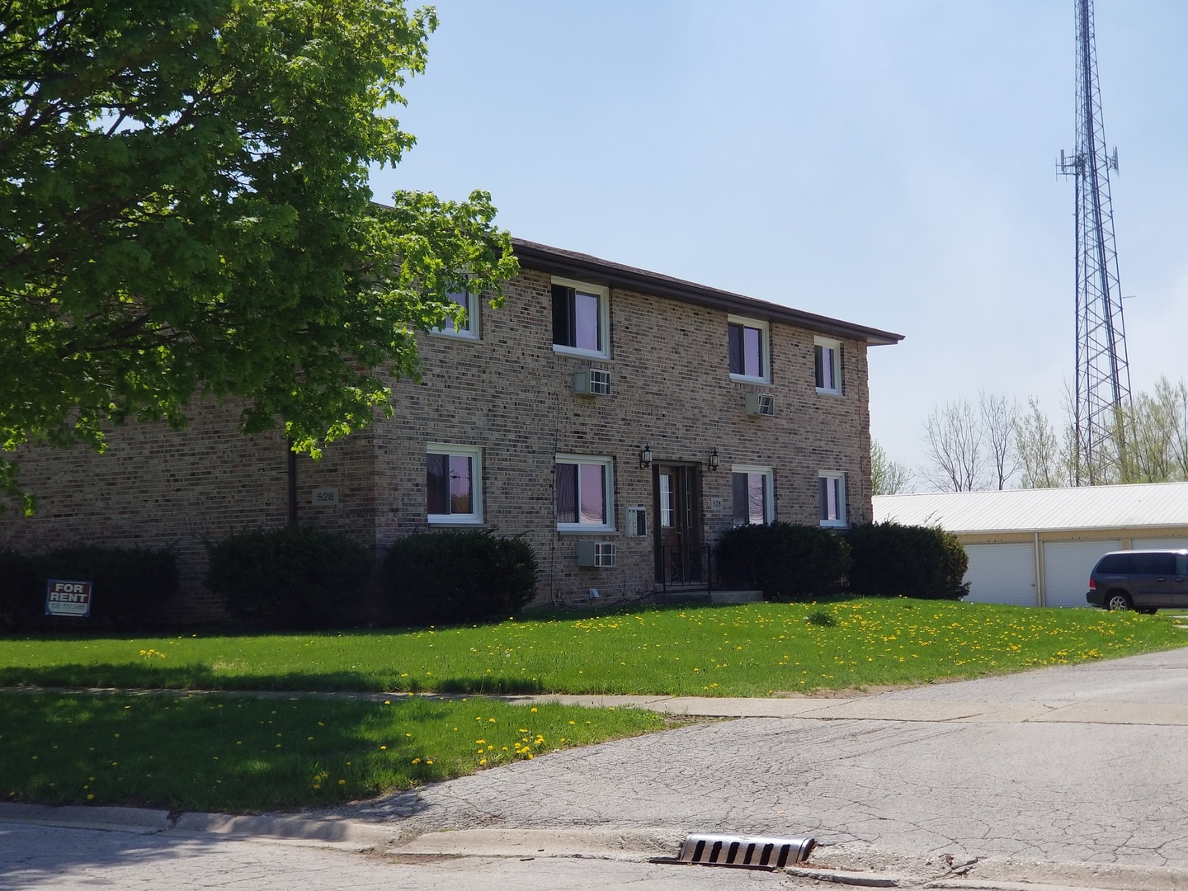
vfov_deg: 28.0
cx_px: 594
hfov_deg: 36.8
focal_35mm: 52
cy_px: 446
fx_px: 1785
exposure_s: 1/996
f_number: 2.4
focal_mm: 6
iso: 25
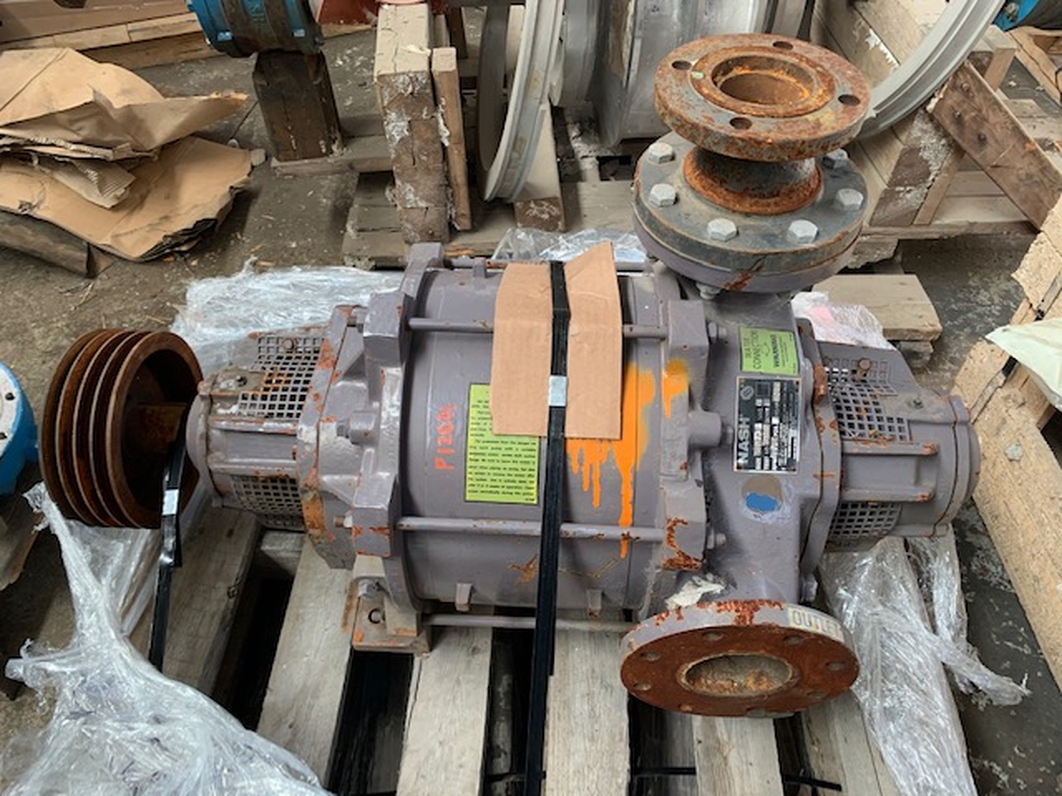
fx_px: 798
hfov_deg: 67.3
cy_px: 398
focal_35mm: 26
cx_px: 531
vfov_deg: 53.1
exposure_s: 1/75
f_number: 1.8
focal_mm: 4.25
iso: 100
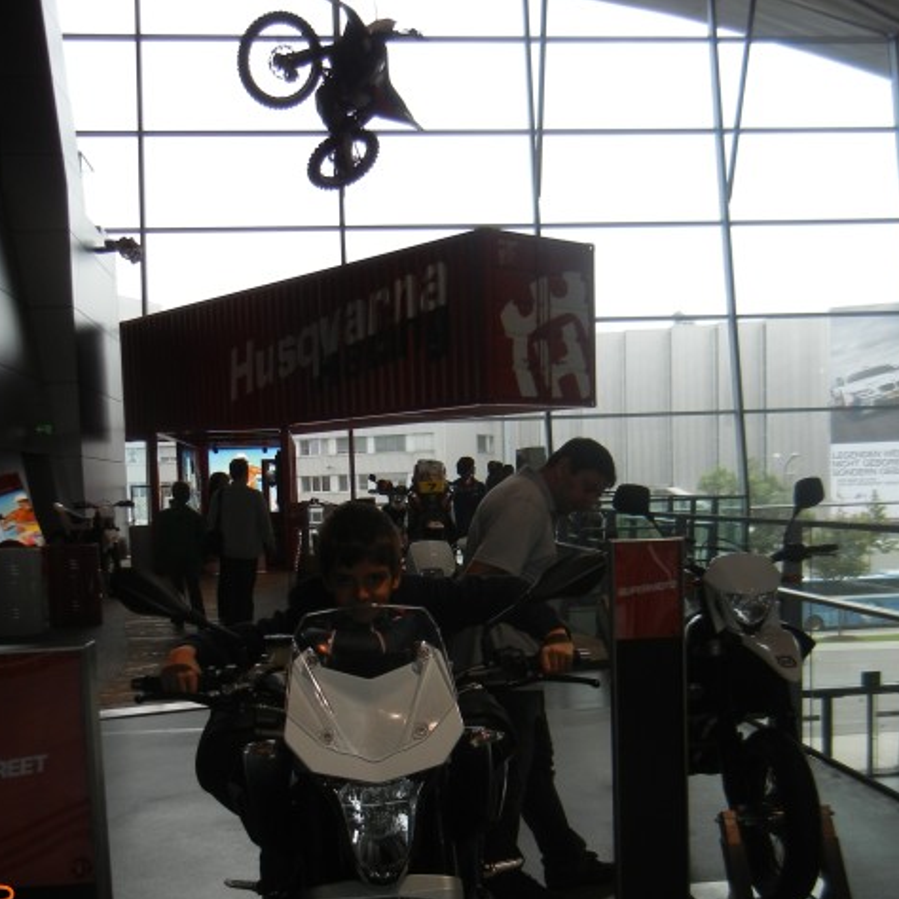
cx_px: 429
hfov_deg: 39.2
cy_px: 603
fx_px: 1263
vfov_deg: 38.7
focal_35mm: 43
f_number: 3.5
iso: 160
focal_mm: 5.4
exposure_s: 1/296
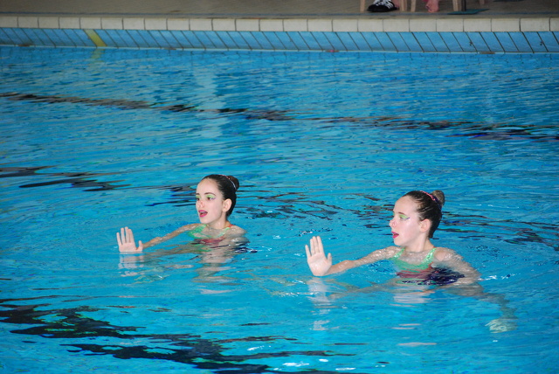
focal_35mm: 123
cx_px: 280
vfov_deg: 11.2
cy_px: 187
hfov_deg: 16.6
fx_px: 1912
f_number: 4.5
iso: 1000
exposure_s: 1/125
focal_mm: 82
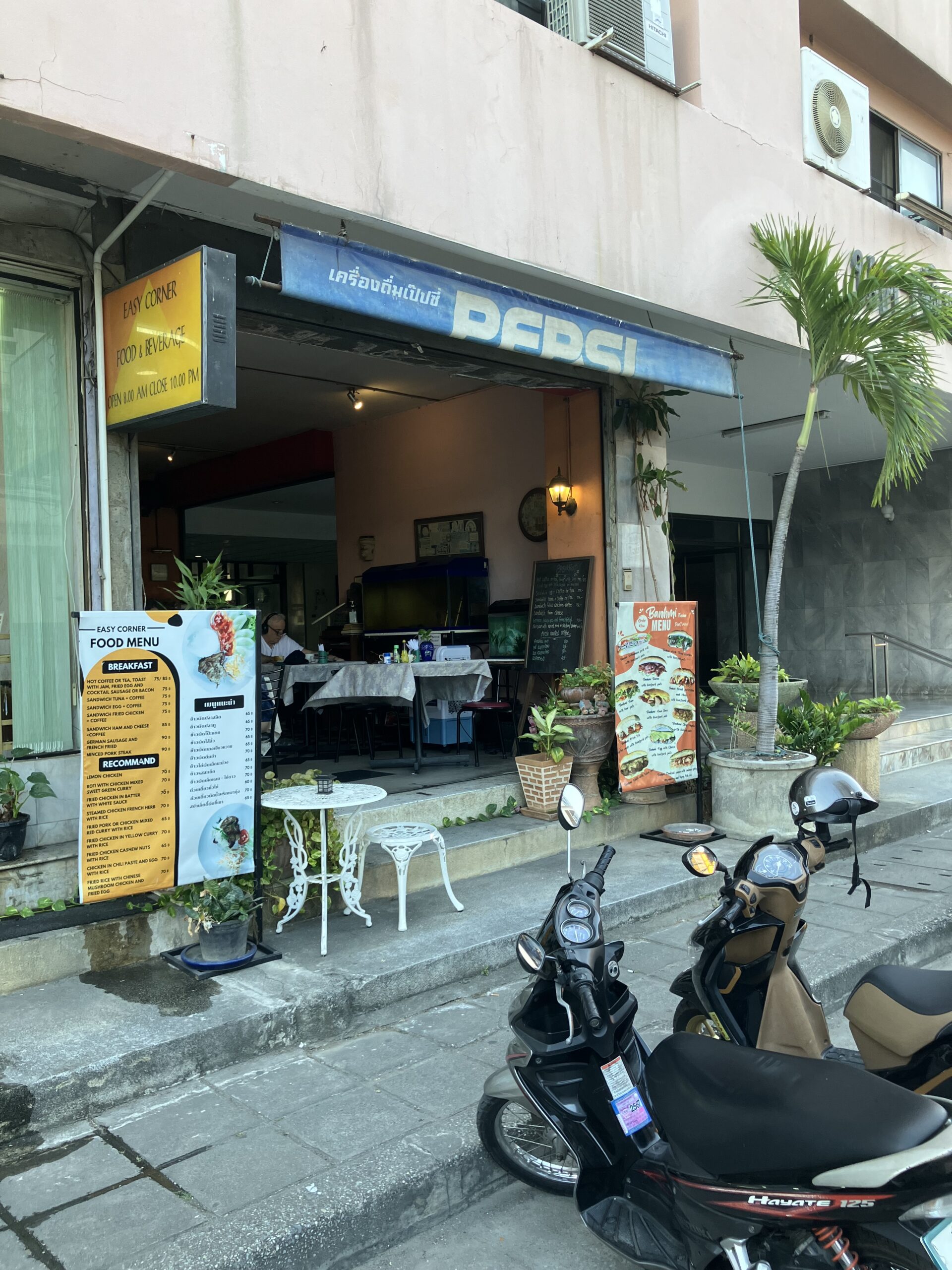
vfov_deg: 63.4
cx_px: 476
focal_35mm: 28
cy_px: 635
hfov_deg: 49.7
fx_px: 1027
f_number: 1.8
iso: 50
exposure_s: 1/121
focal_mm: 3.99
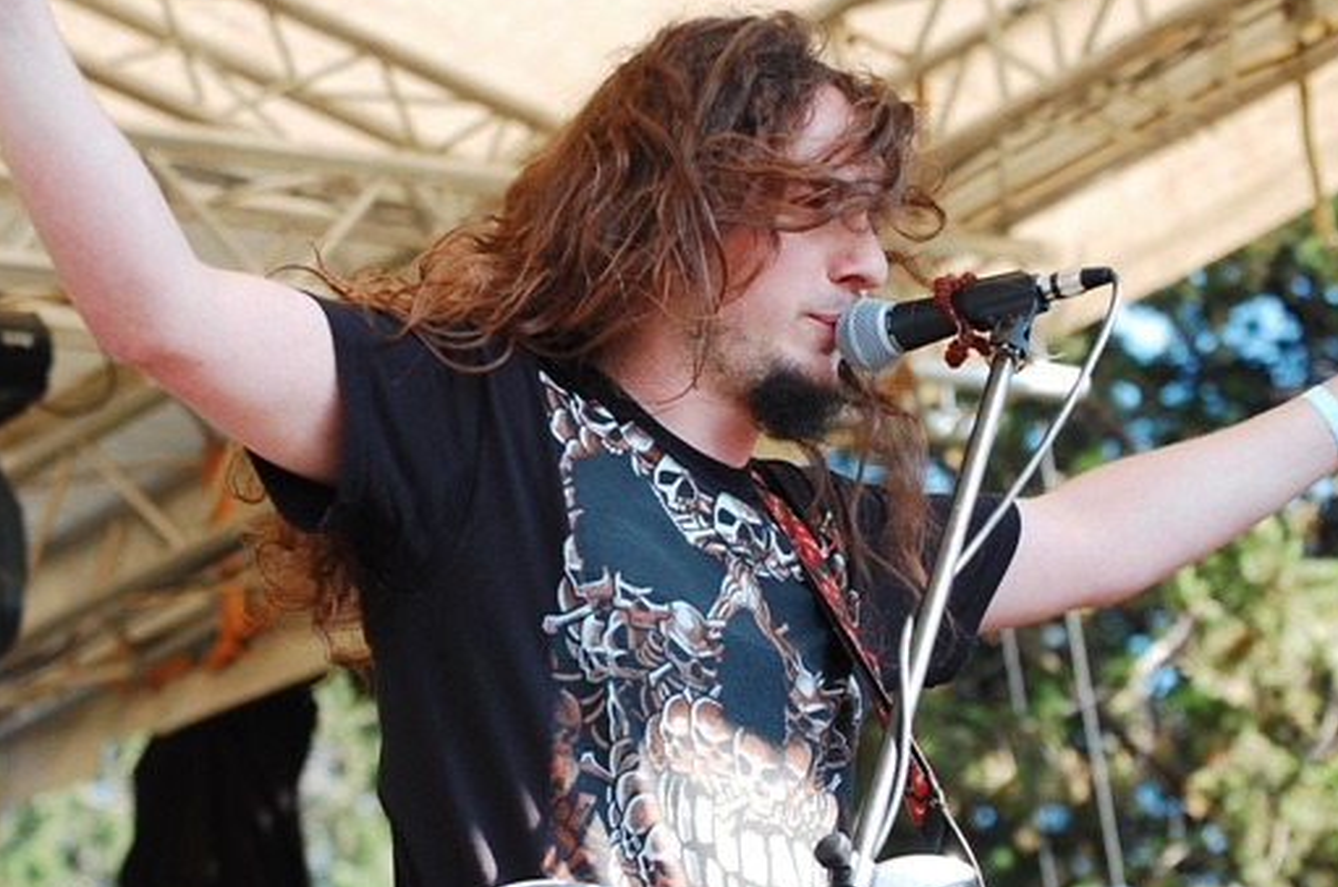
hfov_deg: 12.2
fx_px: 6271
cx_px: 537
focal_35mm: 169
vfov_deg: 8.1
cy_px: 345
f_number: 5
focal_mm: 90
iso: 400
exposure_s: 1/250
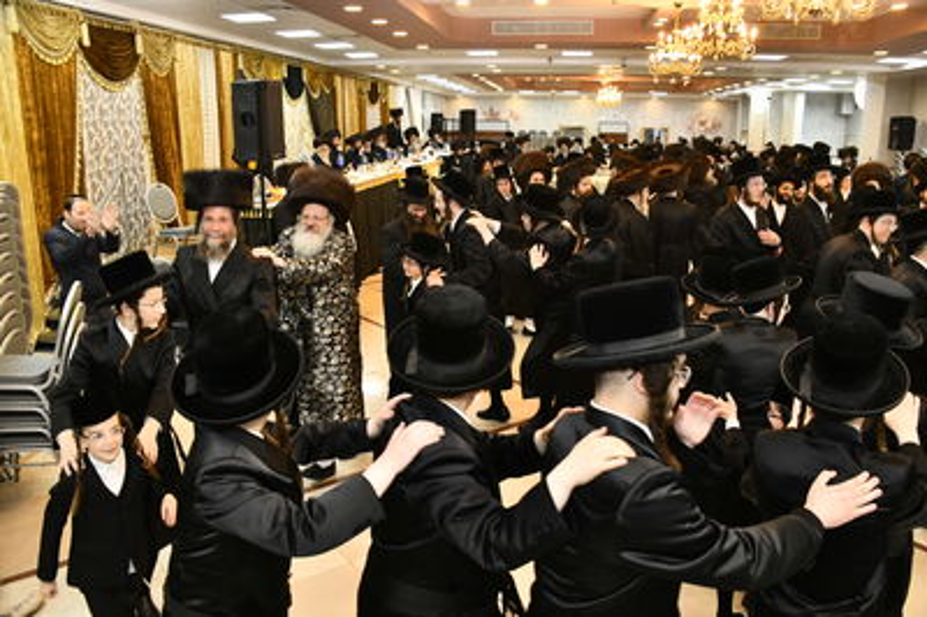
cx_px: 464
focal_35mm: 28
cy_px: 308
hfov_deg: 65.5
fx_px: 720
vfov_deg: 46.3
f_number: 5.6
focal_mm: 28
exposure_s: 1/160
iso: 2000
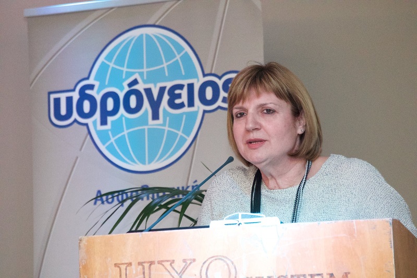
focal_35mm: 286
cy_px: 139
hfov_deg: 7.2
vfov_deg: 4.8
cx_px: 208
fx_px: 3312
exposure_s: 1/125
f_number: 8
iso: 12800
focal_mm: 191
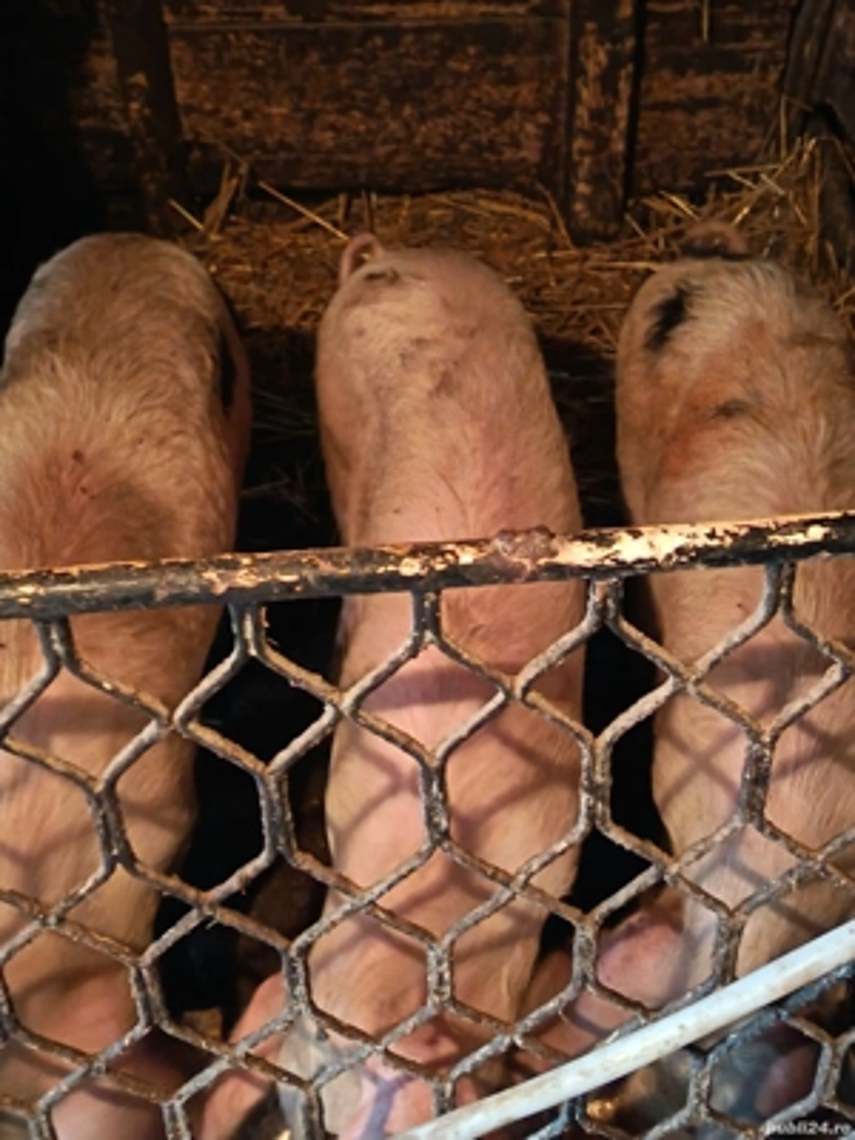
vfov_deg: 41.2
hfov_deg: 31.5
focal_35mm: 46
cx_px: 428
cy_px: 570
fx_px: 1515
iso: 11762
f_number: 1.75
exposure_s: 1/20
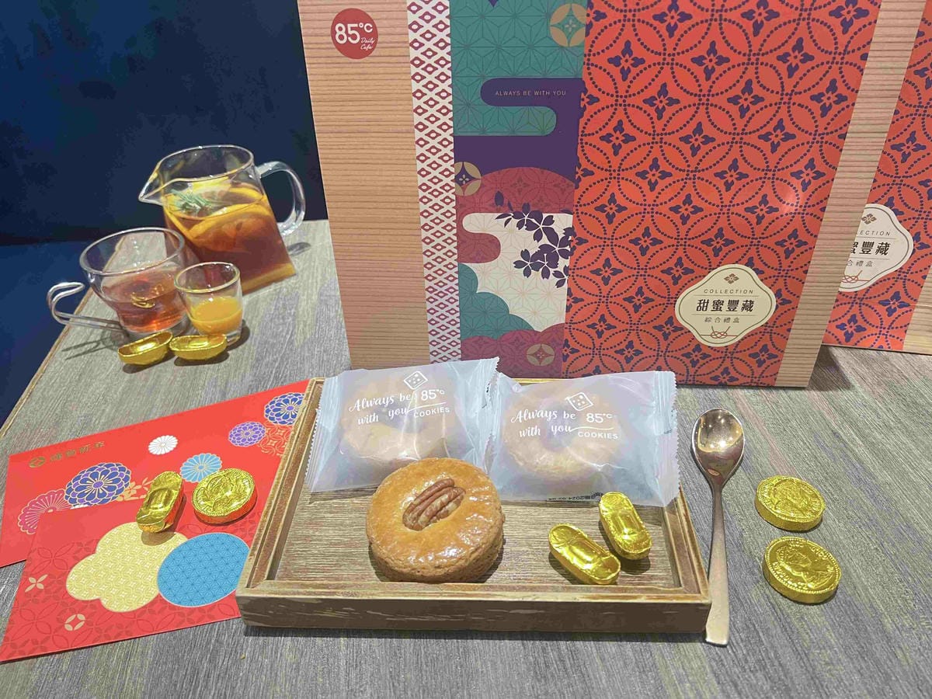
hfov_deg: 67.3
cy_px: 350
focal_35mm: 26
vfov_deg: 53.1
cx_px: 466
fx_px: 700
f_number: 1.5
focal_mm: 5.7
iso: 125
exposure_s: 1/60
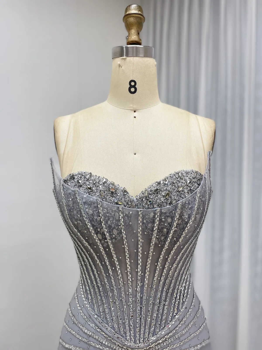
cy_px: 175
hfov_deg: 53.1
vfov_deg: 67.3
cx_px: 131
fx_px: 262
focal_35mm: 26
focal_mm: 4.2
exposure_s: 1/50
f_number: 1.6
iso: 125
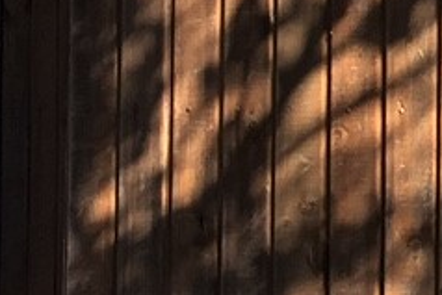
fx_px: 2543
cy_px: -95
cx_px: 332
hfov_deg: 9.9
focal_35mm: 207
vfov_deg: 6.6
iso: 32
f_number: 2.2
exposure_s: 1/746
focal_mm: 4.15
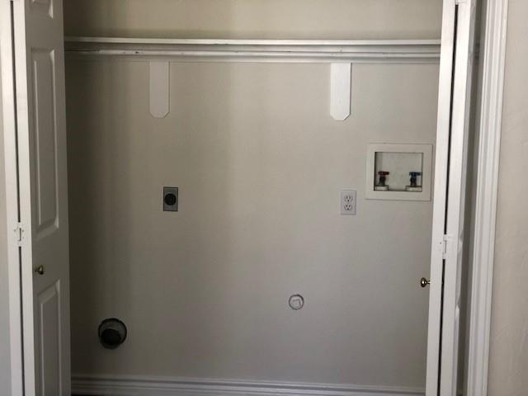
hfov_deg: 33.8
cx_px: 264
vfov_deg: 25.7
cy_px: 198
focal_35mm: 57
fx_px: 869
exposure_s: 1/30
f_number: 2.8
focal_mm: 6.6
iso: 160
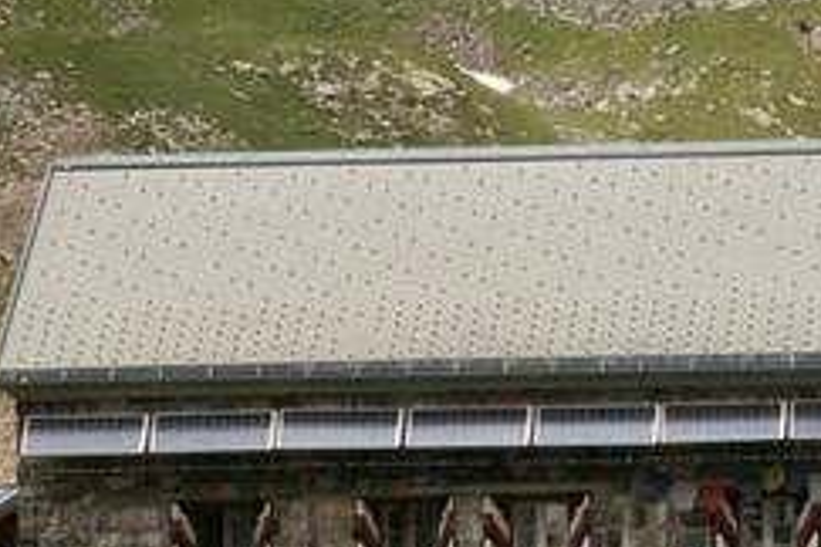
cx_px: 878
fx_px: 9600
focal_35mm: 421
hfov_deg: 4.9
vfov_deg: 3.3
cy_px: 355
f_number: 7.1
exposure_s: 1/80
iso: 50
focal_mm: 25.21
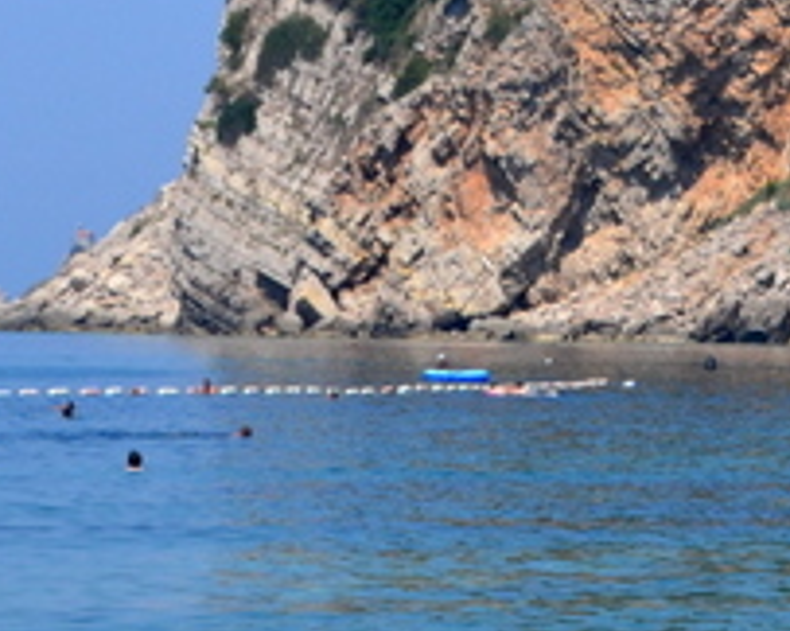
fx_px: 7144
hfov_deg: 6.3
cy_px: -234
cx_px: 942
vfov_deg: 5.0
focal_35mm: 306
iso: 400
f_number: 11
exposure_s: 1/400
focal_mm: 55
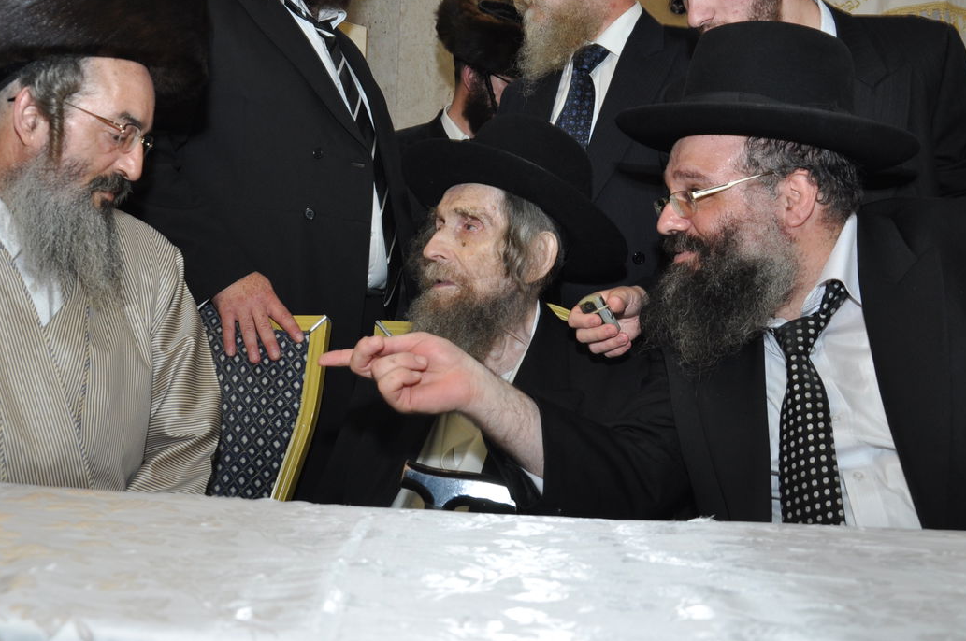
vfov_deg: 31.2
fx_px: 1144
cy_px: 256
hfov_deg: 45.6
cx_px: 407
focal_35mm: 43
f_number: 5.6
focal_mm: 21
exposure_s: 1/60
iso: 400
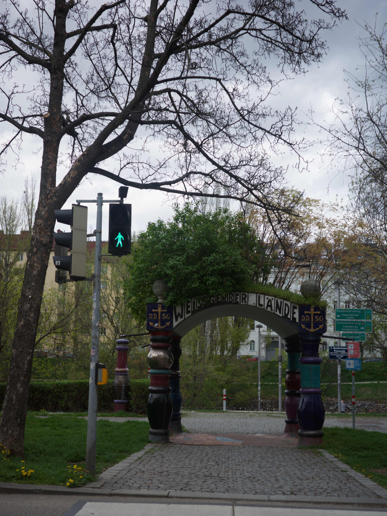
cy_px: 284
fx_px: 656
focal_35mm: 44
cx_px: 194
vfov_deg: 42.9
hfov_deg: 32.9
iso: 100
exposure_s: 1/400
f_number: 4.5
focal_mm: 26
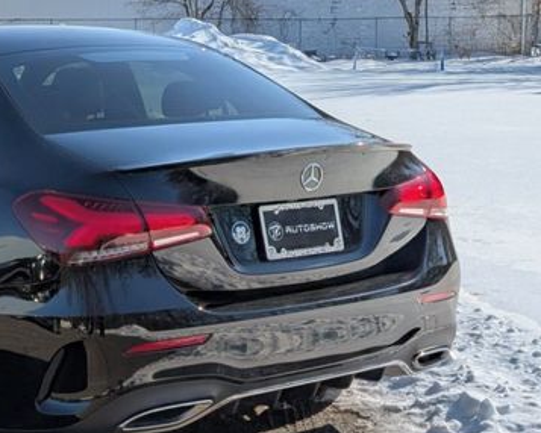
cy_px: 230
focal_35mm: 42
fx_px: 673
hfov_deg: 40.6
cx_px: 59
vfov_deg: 35.7
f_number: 1.68
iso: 22
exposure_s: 1/1912
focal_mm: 6.9
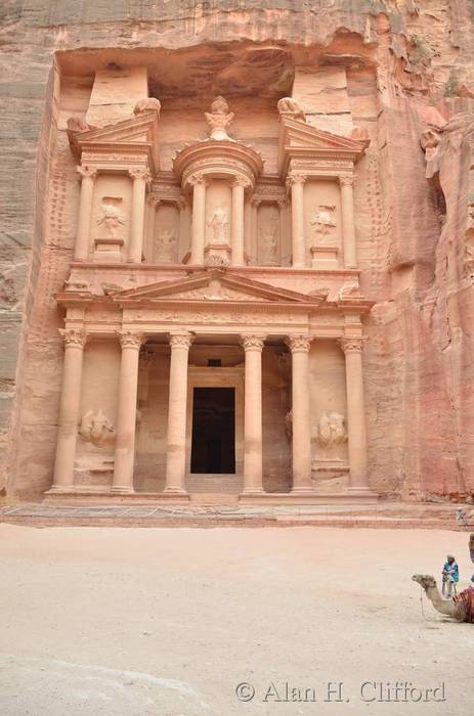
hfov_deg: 47.7
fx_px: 536
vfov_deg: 67.5
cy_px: 358
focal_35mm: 27
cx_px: 237
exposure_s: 1/400
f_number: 3.5
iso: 280
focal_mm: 18
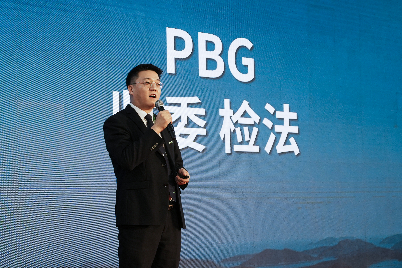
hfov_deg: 57.2
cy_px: 134
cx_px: 201
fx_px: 368
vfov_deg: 40.0
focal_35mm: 33
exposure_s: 1/125
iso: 640
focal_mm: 33
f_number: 4
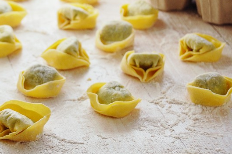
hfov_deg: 13.1
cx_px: 22
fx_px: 1004
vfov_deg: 8.8
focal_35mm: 156
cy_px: 24
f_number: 8
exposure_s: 1/80
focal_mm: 55
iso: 200
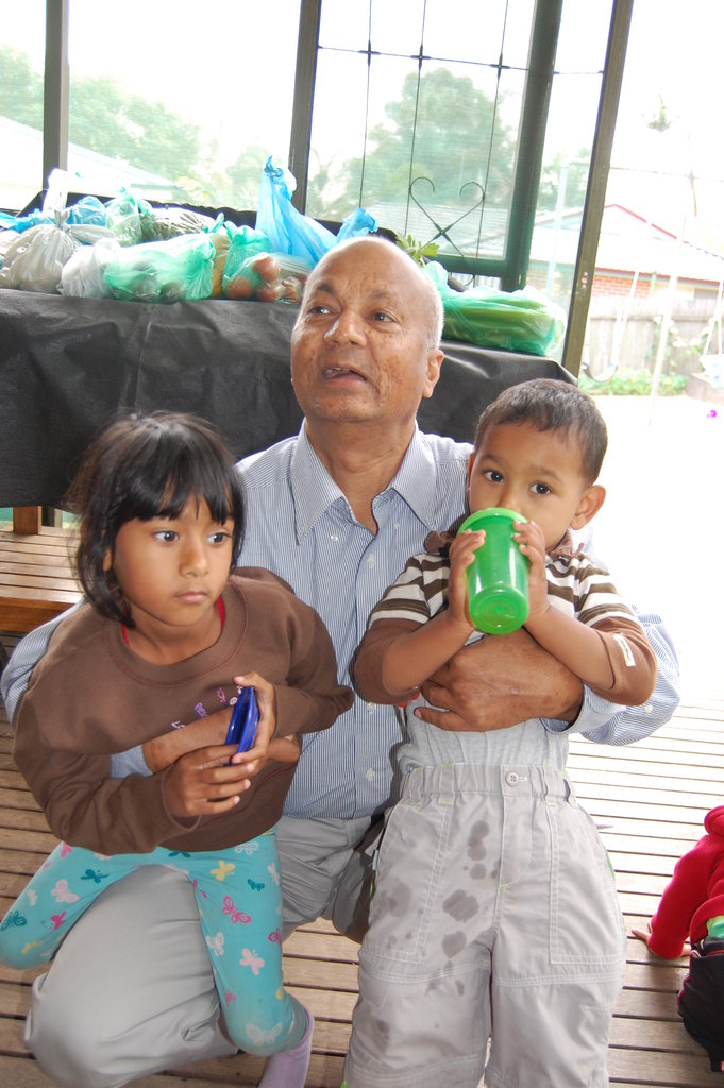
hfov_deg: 39.9
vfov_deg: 57.3
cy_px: 544
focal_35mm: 33
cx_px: 362
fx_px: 997
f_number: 3.8
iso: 400
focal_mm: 22
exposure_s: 1/60
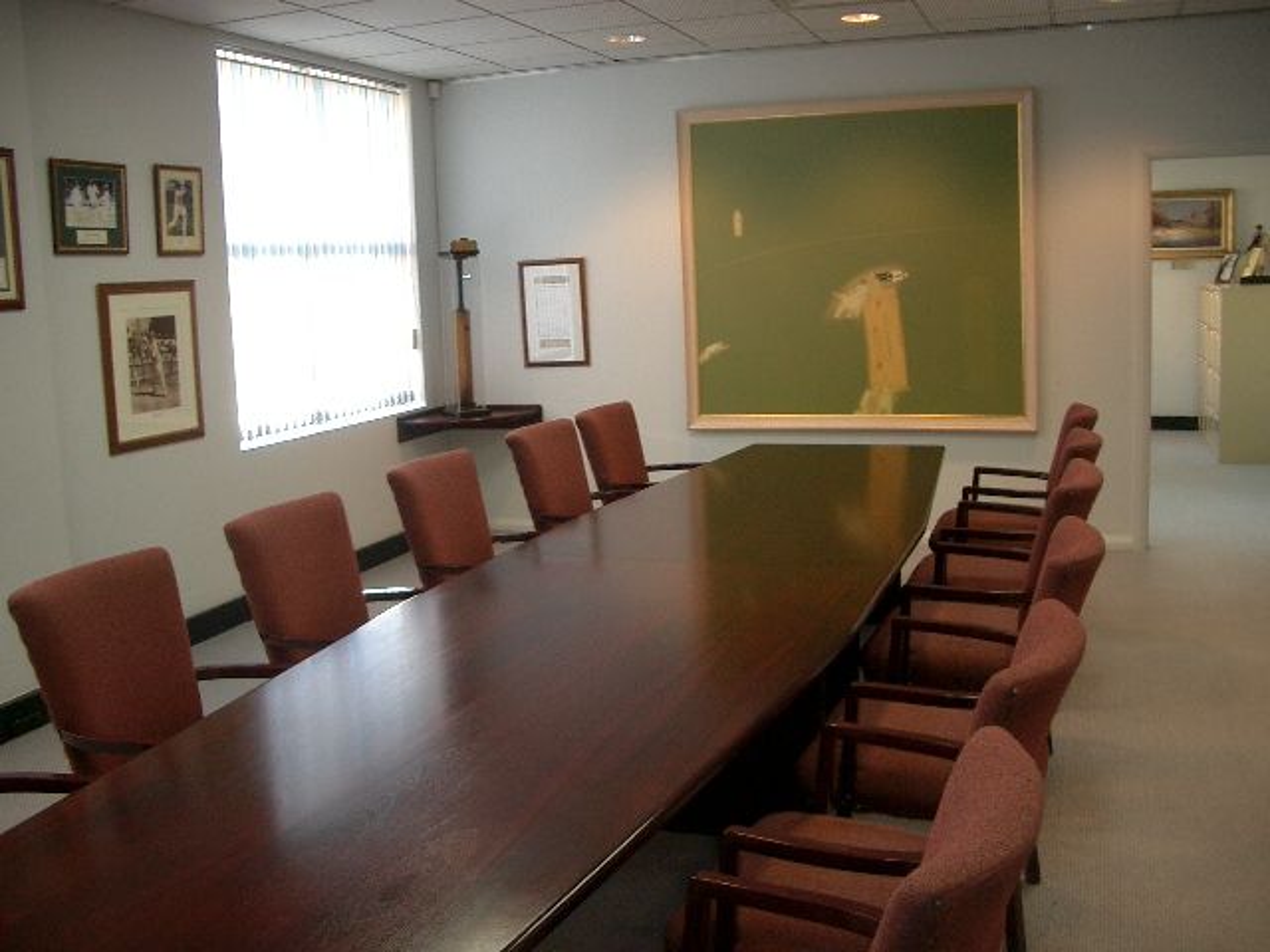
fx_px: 1284
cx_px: 635
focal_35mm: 35
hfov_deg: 52.6
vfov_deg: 40.7
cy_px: 476
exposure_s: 1/40
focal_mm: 5.8
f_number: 2.6
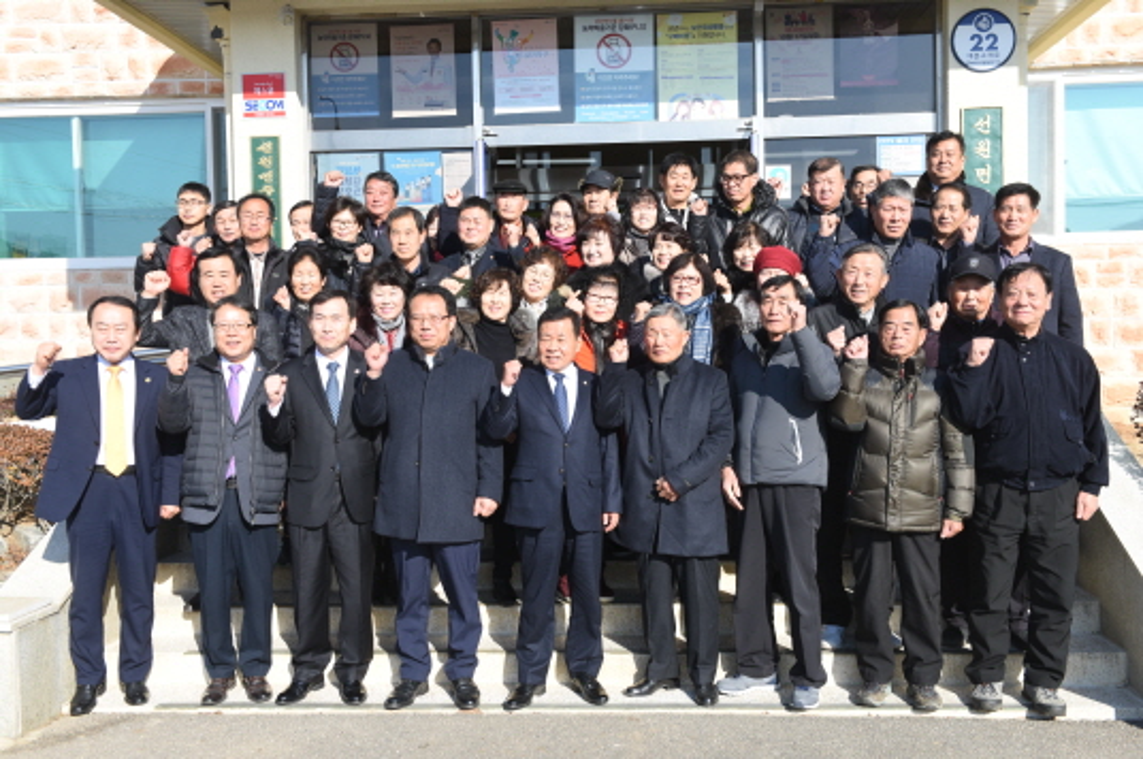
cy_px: 380
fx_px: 1205
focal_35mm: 38
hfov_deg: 50.7
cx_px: 572
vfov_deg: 35.0
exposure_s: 1/160
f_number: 6.3
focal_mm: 38
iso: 80
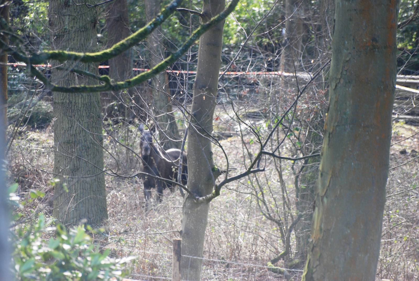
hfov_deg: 4.6
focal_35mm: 450
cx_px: 210
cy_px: 140
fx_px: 5244
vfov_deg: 3.1
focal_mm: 300
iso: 400
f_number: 5.6
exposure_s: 1/100
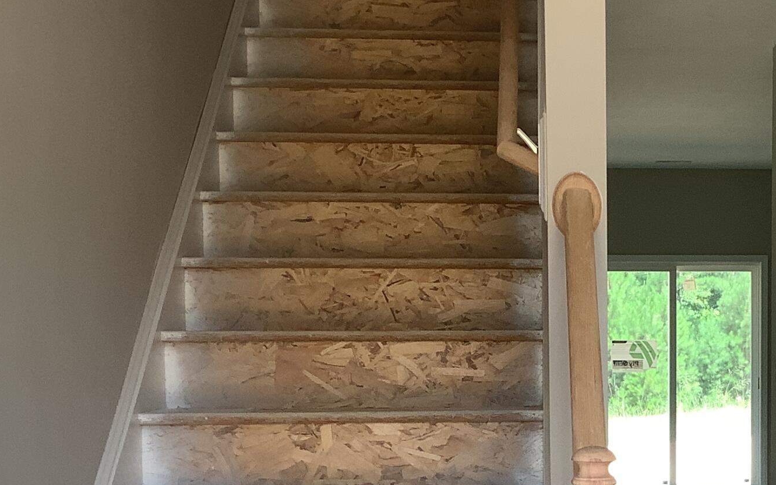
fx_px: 1565
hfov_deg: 27.0
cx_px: 685
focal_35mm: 74
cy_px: 467
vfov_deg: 17.3
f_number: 2.4
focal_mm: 3.3
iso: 32
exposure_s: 1/120
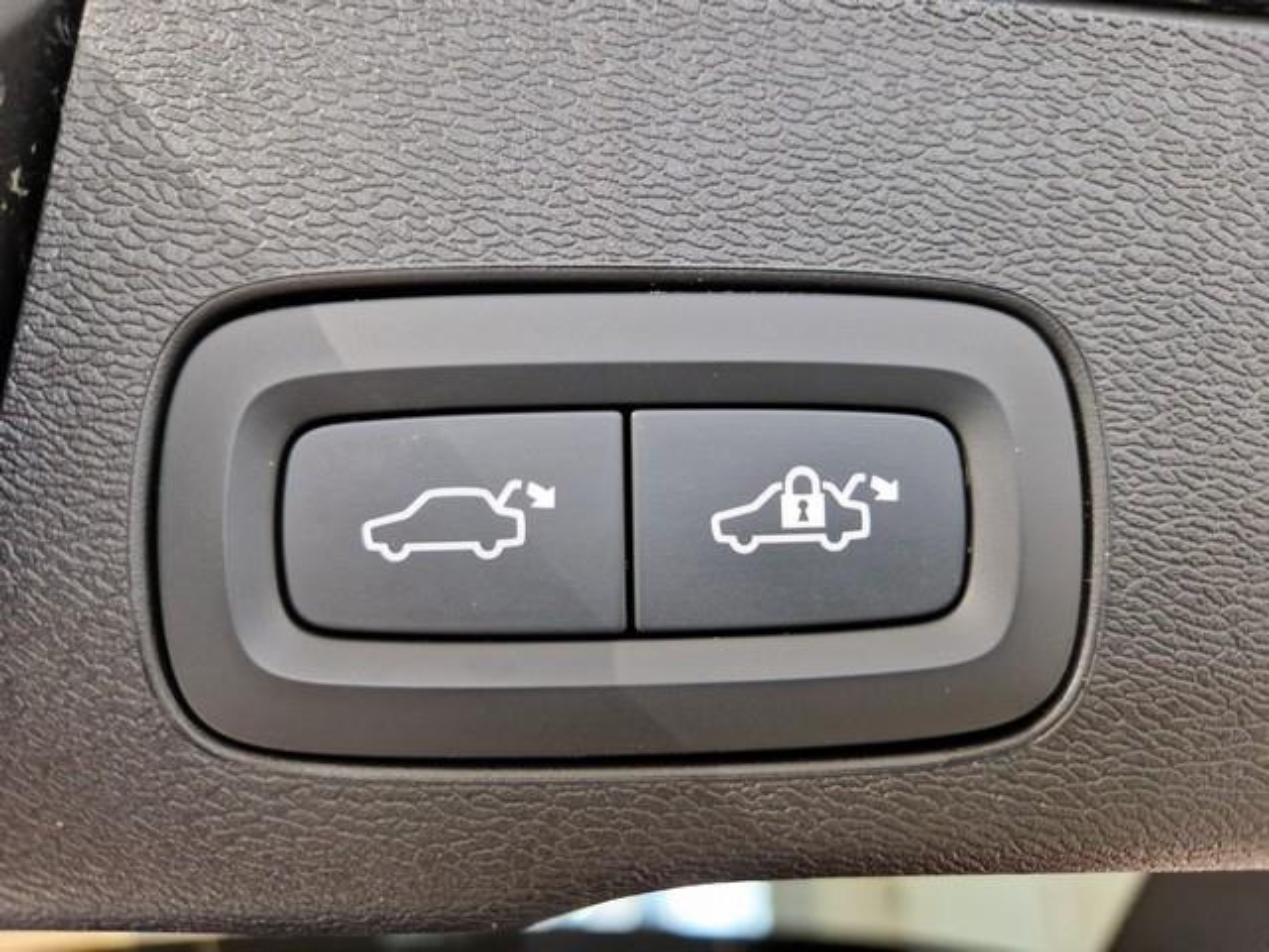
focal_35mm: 23
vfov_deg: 58.9
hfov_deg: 73.9
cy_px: 476
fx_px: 843
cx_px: 634
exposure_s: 1/50
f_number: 1.8
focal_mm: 5.4
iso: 640
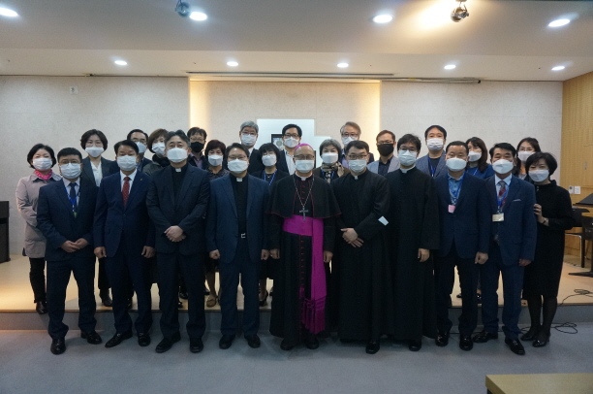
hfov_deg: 73.8
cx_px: 296
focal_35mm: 24
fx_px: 395
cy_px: 197
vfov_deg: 53.0
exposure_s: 1/160
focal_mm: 16
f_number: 4
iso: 2000
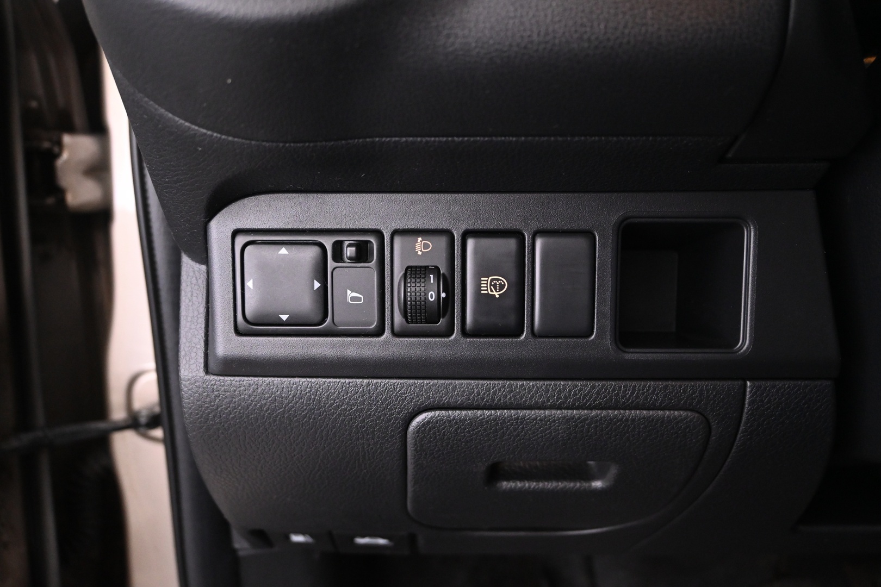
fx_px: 752
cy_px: 294
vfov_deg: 42.6
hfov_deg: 60.7
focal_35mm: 31
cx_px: 440
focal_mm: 20.5
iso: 2500
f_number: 3.8
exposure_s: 1/13
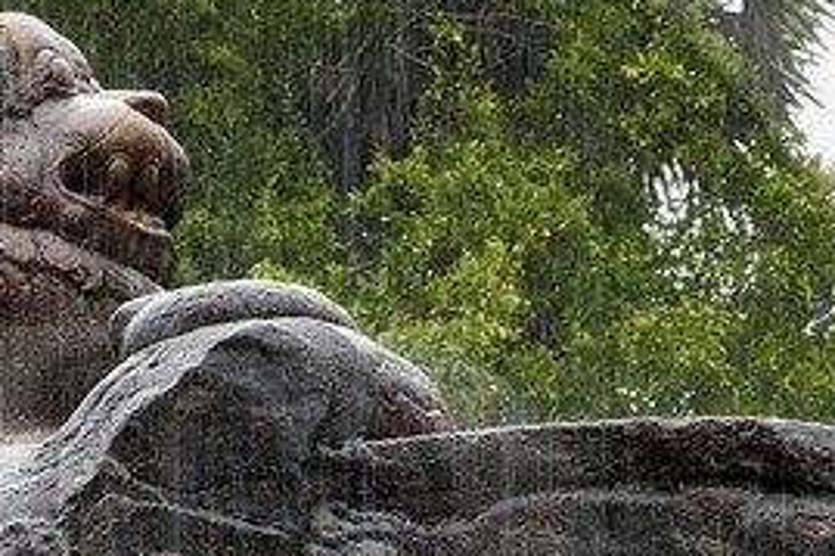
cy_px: 839
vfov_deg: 6.5
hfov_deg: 9.8
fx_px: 4821
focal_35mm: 208
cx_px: -152
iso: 1600
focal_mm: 35
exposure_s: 1/60
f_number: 8
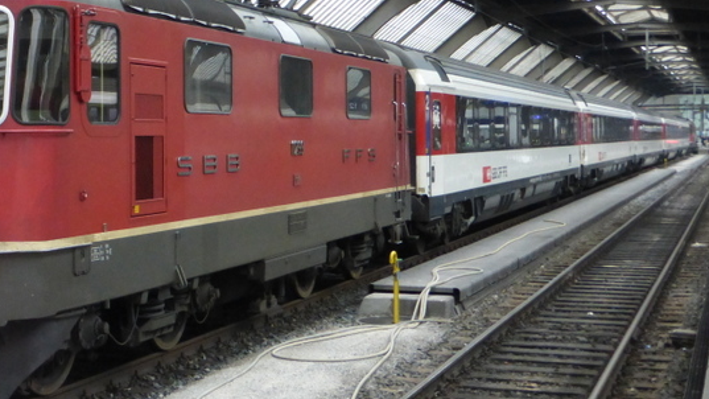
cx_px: 75
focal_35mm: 71
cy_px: 127
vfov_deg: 16.9
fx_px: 1335
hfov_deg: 28.6
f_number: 3.7
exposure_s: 1/60
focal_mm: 6.1
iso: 400
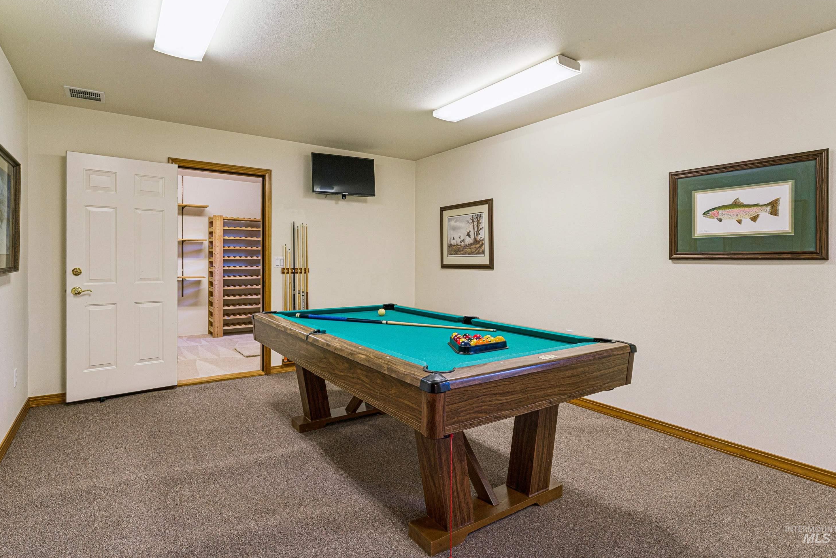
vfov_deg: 64.6
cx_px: 409
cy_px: 264
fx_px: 440
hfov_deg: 87.0
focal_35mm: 19
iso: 400
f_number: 13
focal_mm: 17.9
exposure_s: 1/4
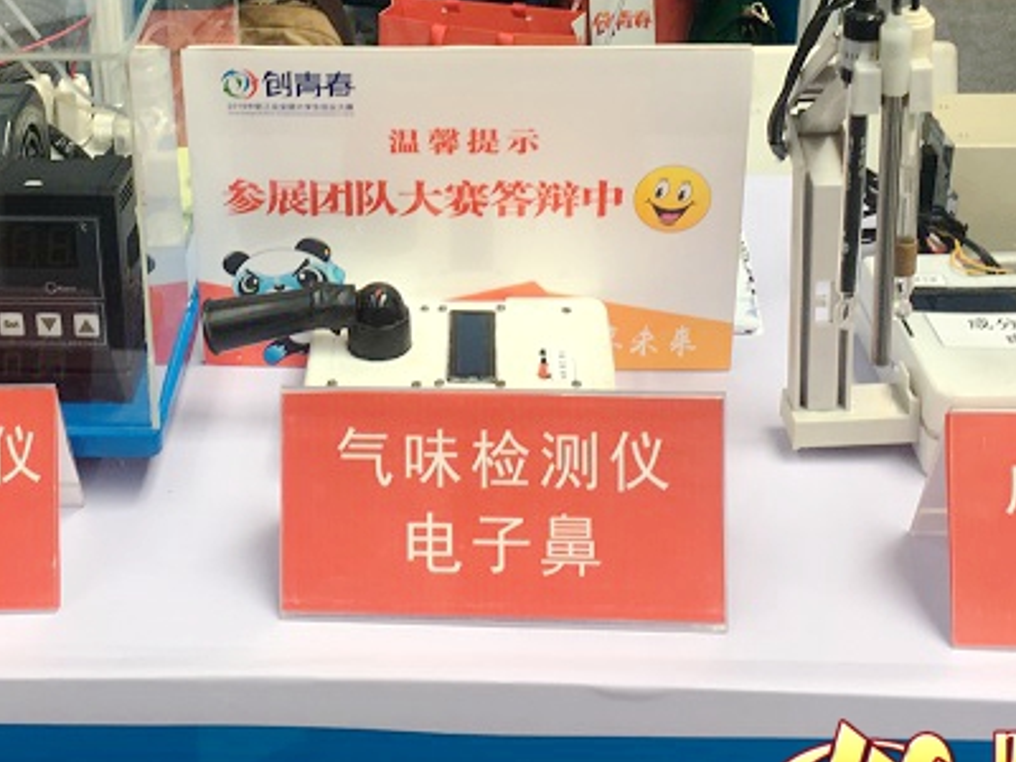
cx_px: 351
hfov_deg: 33.0
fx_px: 1702
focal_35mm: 58
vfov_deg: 24.6
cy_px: 102
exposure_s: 1/50
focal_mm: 4.15
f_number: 2.2
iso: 32
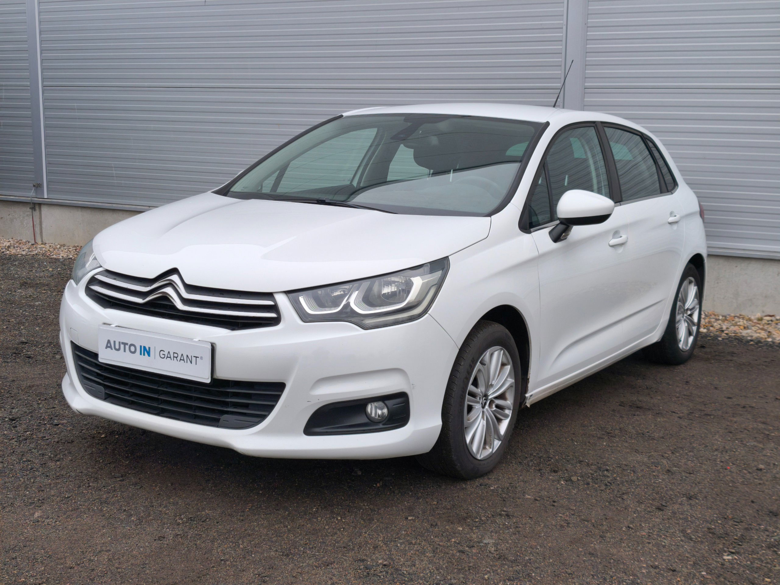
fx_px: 1037
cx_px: 390
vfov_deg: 31.5
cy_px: 292
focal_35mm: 46
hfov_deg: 41.2
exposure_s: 1/225
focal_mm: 6.57
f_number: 1.6
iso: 50
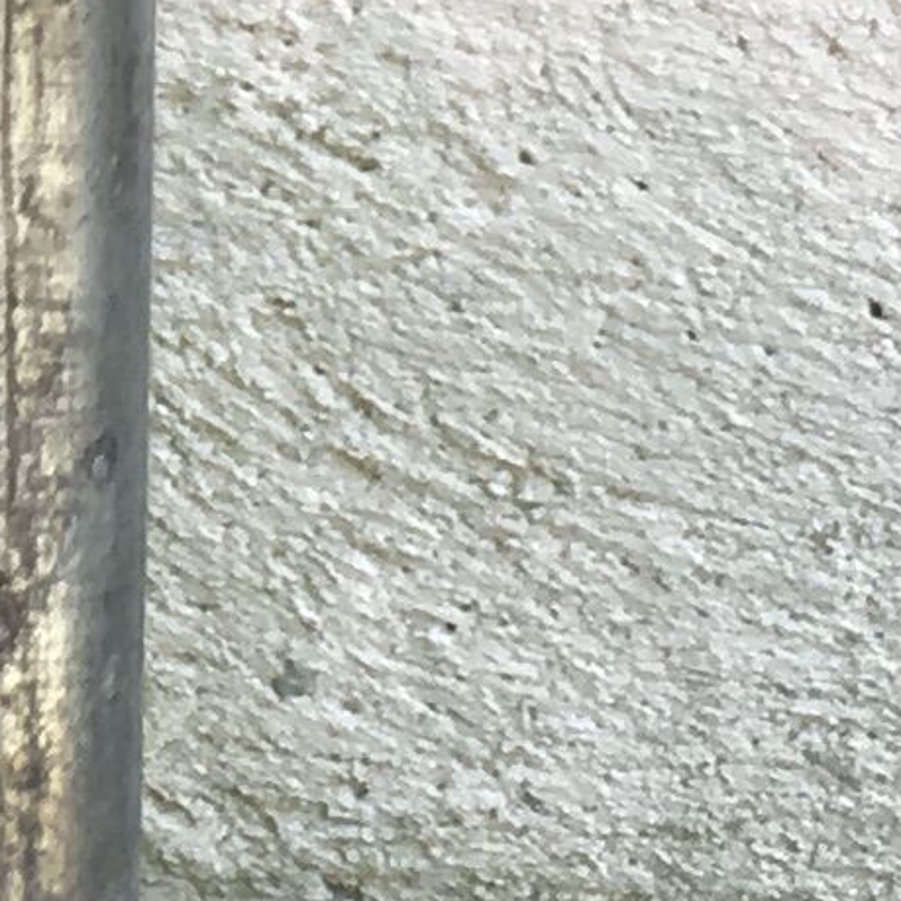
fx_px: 6626
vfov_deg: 7.6
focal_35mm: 225
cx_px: -679
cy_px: -599
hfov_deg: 7.6
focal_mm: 4.15
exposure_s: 1/100
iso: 25
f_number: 2.2
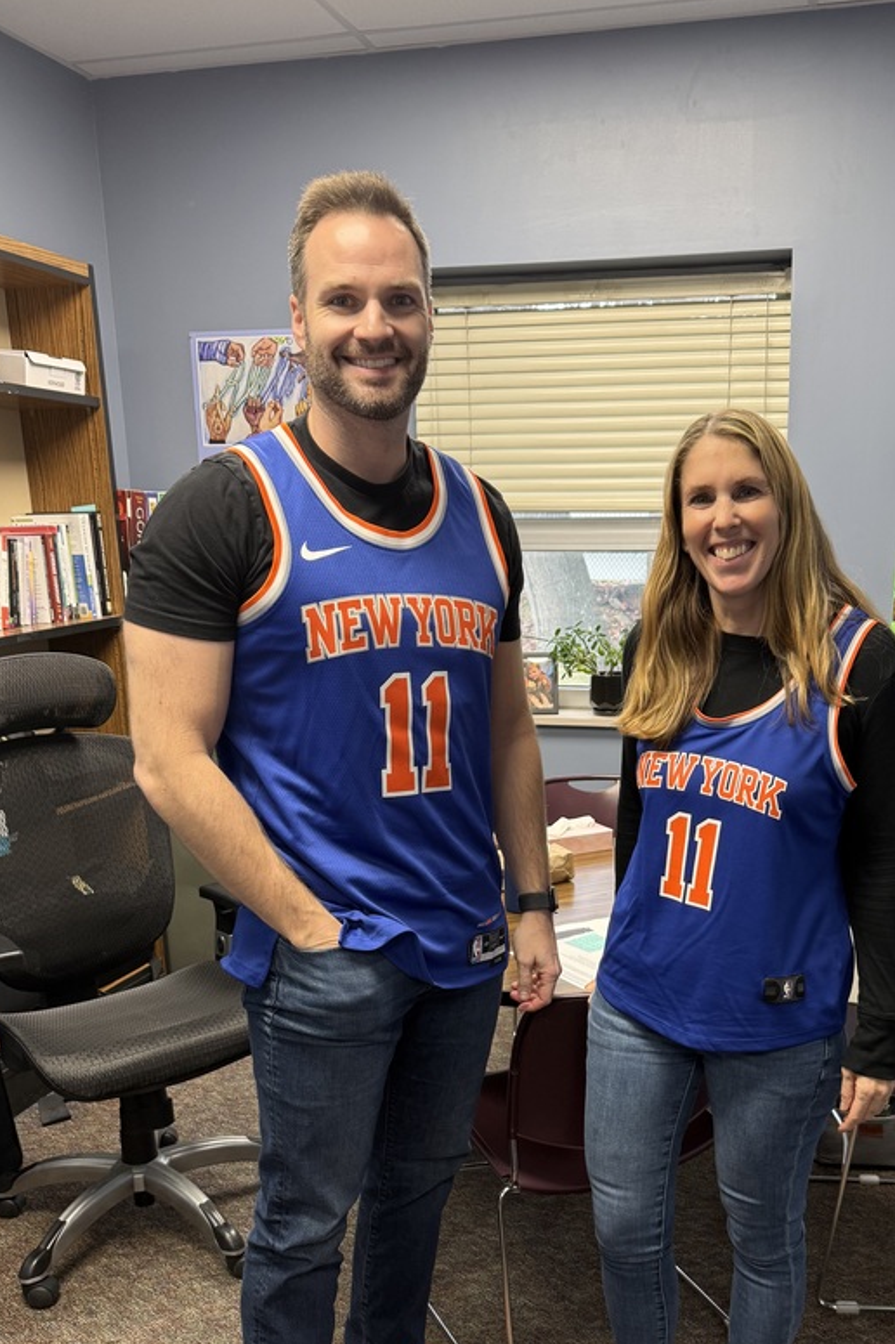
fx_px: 1232
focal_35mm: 33
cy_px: 884
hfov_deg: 39.6
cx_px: 564
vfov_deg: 56.2
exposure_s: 1/60
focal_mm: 6.76
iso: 125
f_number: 1.78
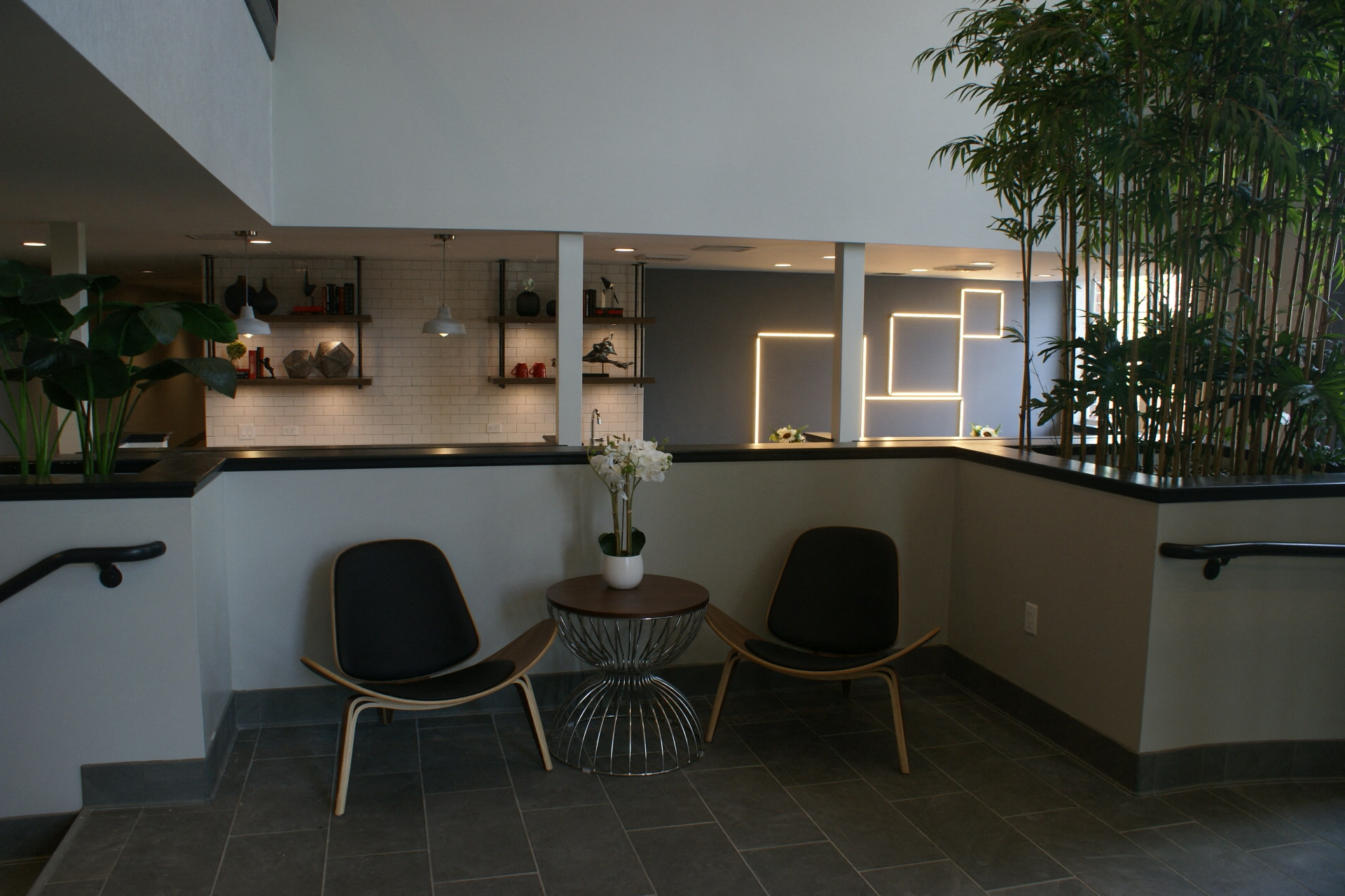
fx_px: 1009
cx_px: 672
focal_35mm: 27
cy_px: 448
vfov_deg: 47.9
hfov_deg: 67.4
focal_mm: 18
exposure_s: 1/40
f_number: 4.5
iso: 100
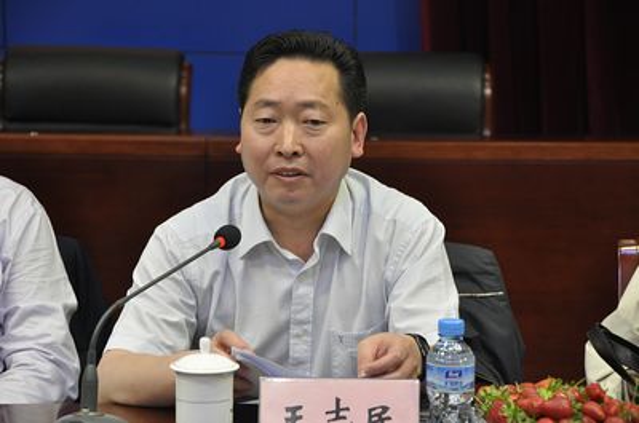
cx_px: 320
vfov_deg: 11.1
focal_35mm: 123
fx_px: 2179
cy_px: 212
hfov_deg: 16.7
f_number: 5
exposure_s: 1/30
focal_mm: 82
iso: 800
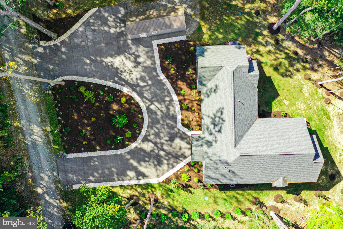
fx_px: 267
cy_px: 114
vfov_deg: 46.4
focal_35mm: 28
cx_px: 172
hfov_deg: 65.5
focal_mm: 10.26
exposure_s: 1/30
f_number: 3.2
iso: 100
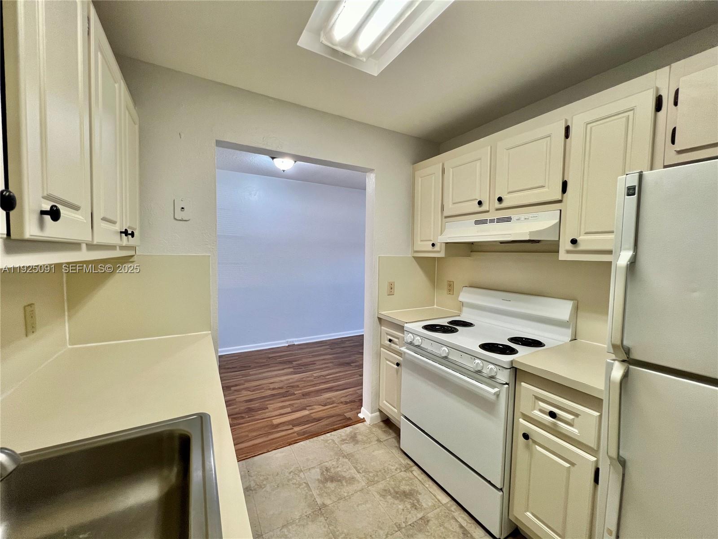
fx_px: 270
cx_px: 359
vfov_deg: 89.9
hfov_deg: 106.2
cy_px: 270
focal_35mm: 13
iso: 250
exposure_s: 1/120
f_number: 1.8
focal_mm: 1.57
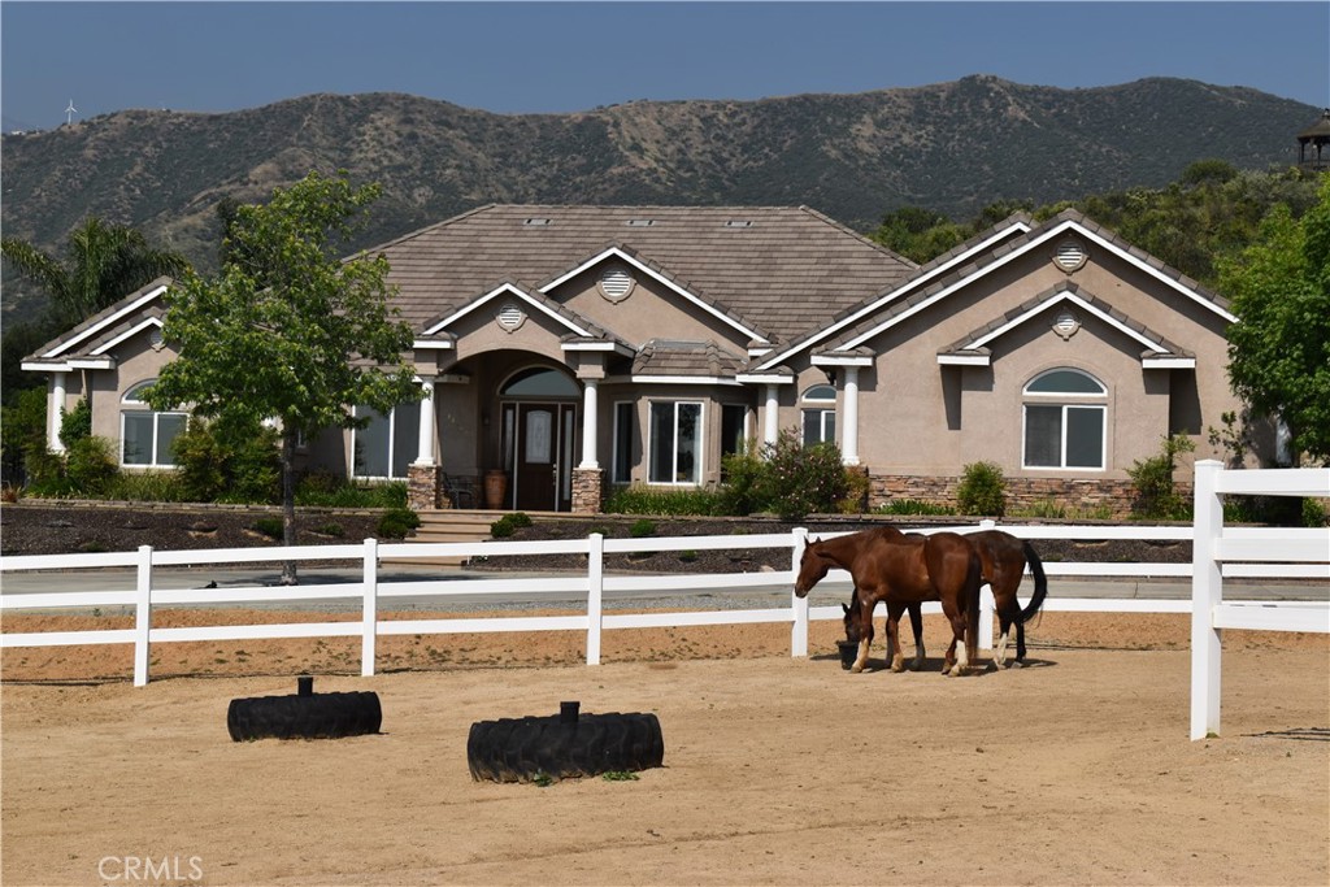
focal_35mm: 75
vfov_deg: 18.2
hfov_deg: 27.0
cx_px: 665
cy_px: 444
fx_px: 2771
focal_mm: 50
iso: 100
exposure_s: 1/400
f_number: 10
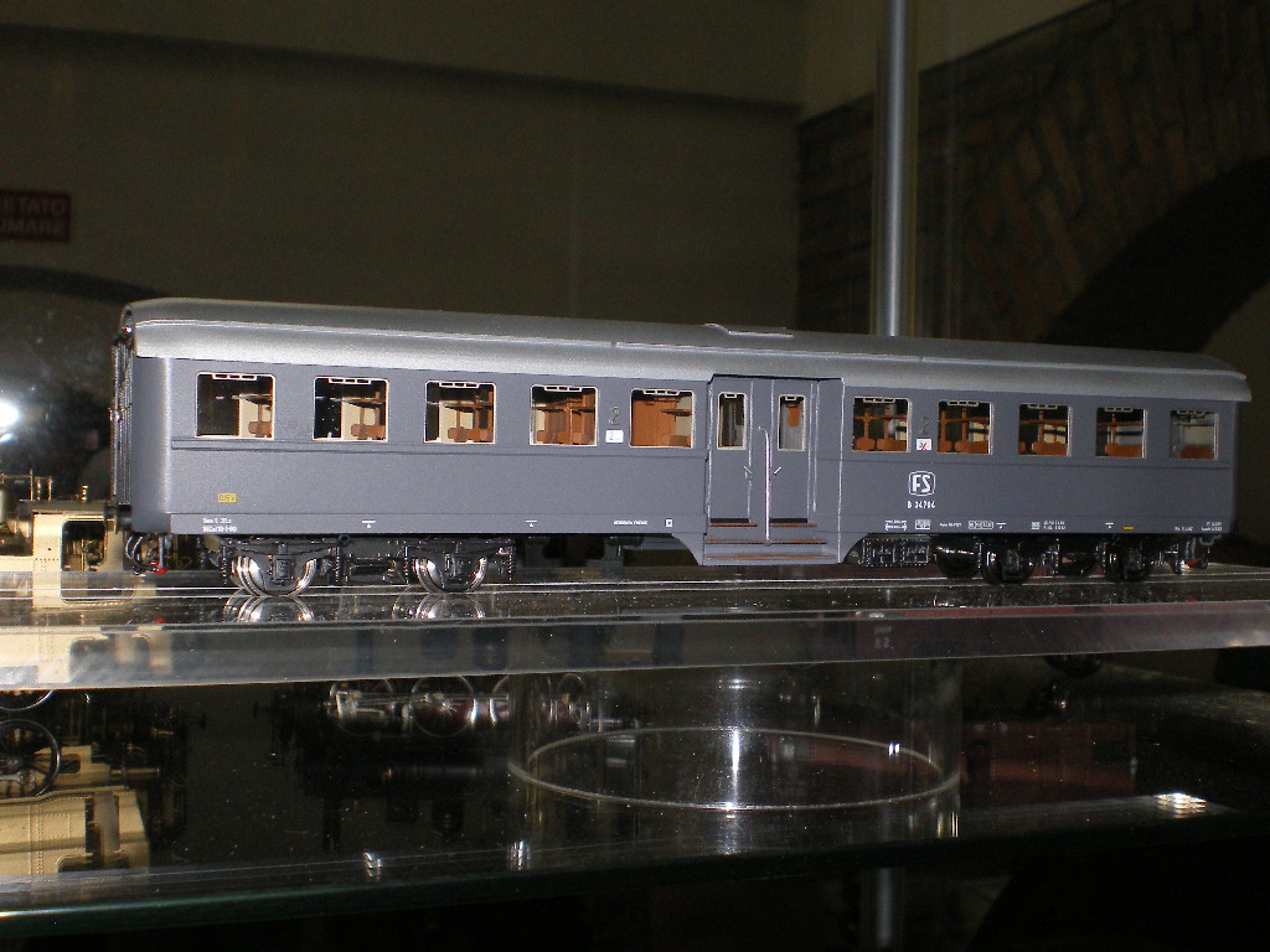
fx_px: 1614
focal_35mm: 44
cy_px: 476
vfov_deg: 32.9
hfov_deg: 42.9
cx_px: 635
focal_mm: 7.4
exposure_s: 1/30
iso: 200
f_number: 4.9
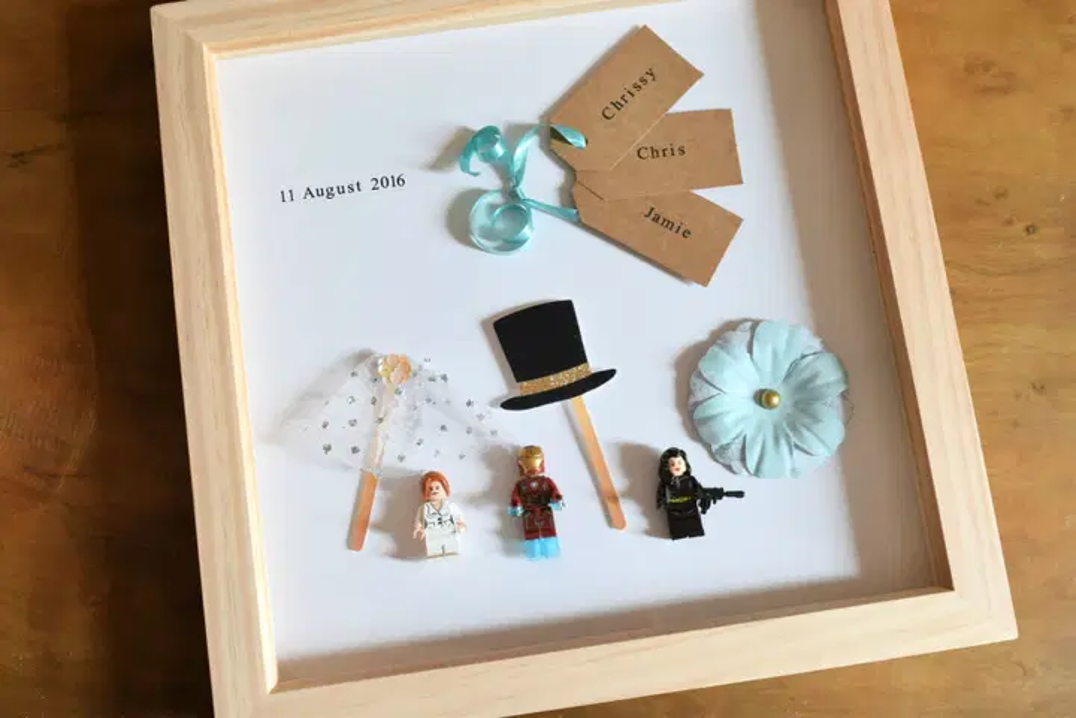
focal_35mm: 44
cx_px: 538
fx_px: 1300
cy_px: 359
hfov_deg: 45.0
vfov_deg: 30.8
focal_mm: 29
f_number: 10
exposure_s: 1/1.6
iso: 100
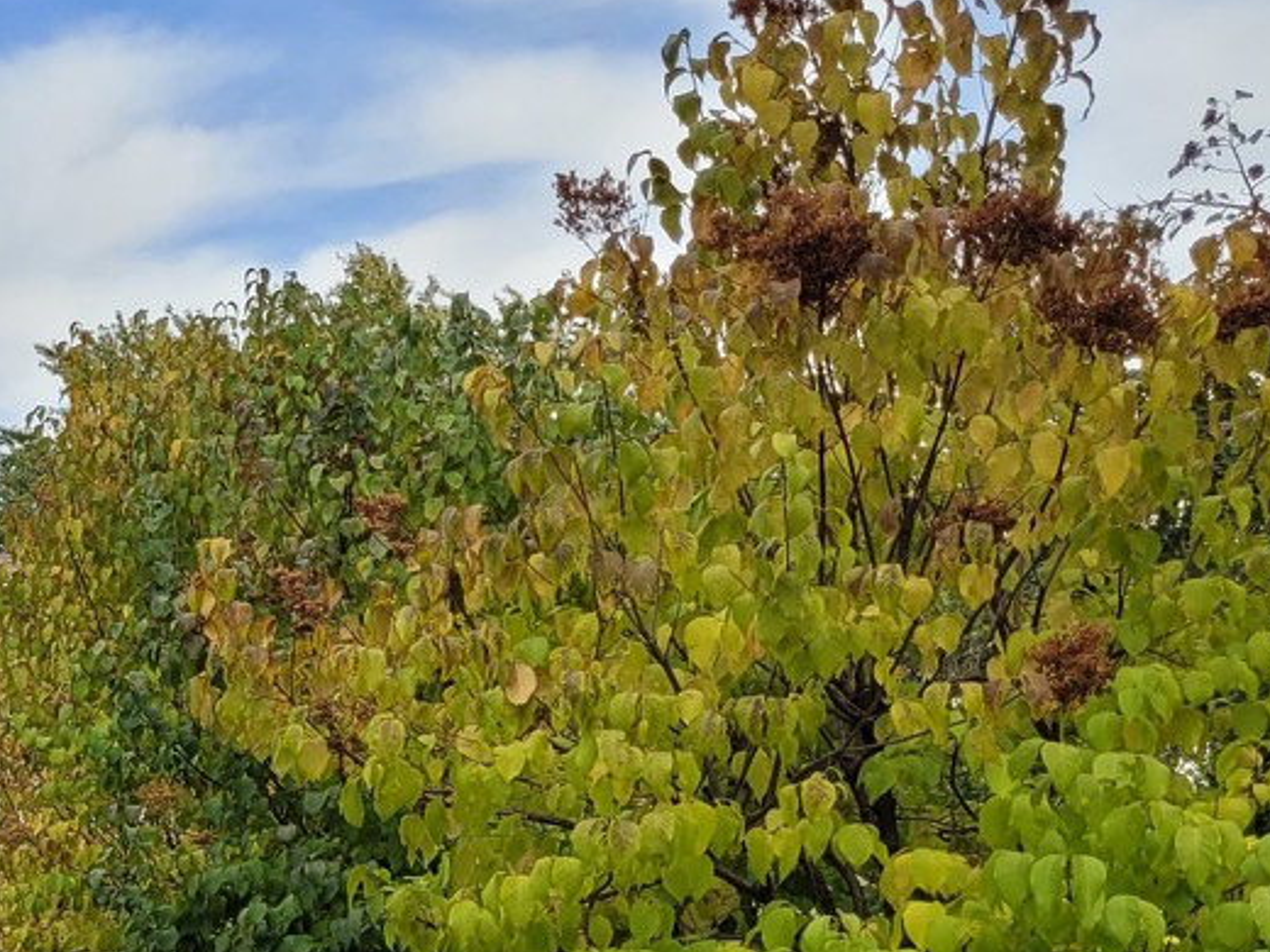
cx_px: -200
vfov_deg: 19.6
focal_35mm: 72
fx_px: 2642
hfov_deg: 24.8
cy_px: 1050
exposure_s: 1/1173
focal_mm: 5.4
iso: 40
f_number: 1.8
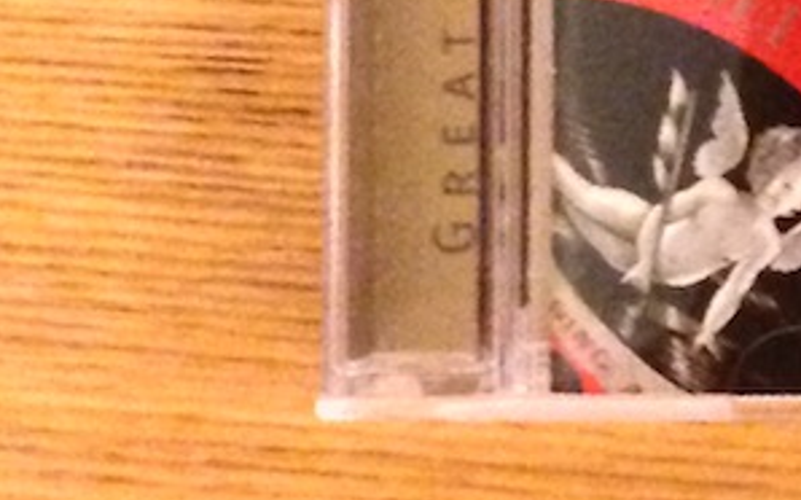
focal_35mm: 188
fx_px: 4102
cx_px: 1387
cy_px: -449
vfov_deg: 6.8
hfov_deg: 10.6
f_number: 2.4
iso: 800
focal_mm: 4.13
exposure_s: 1/15
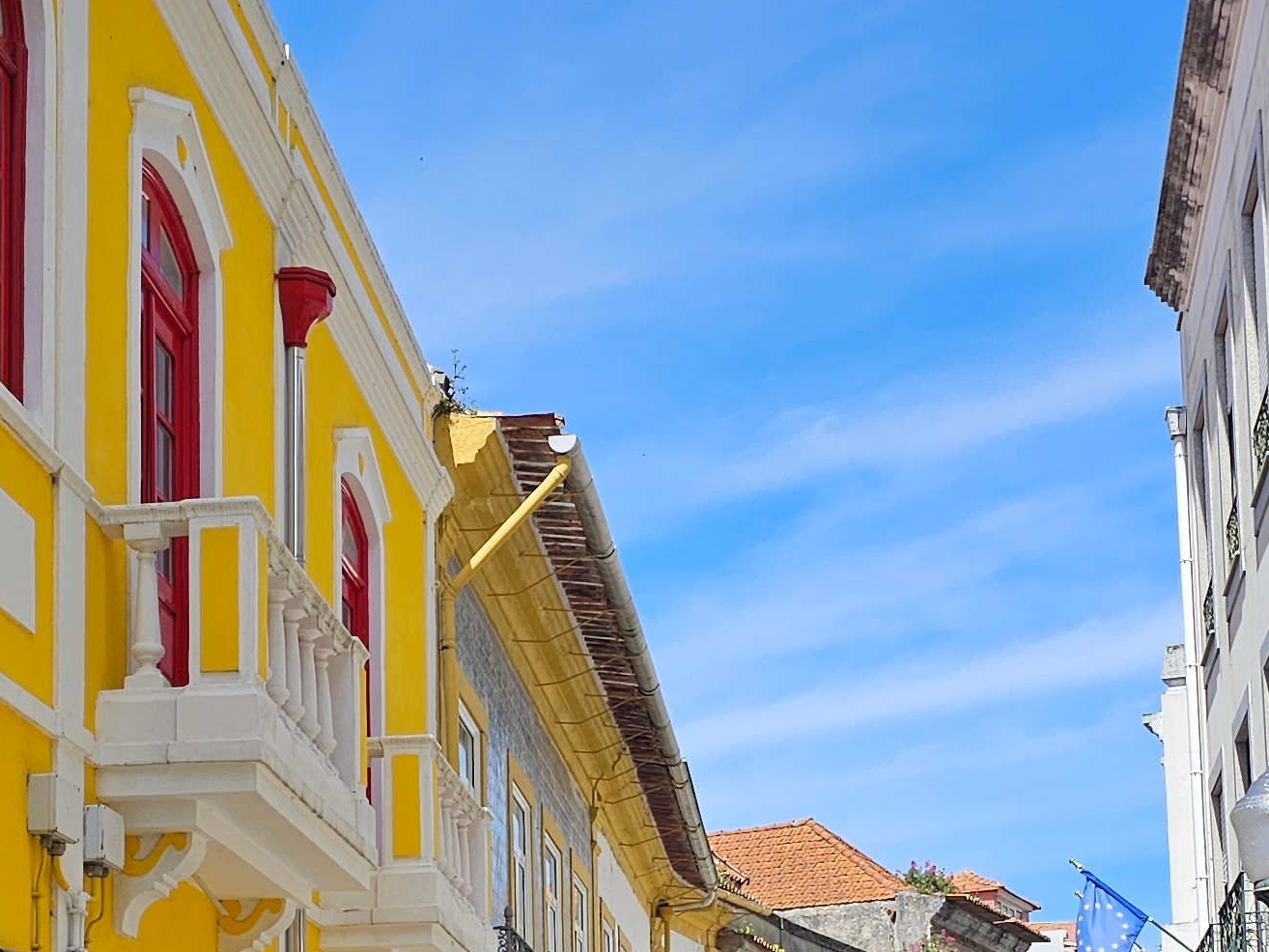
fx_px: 2567
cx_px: 414
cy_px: 970
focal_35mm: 70
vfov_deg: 20.3
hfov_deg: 27.6
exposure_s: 1/732
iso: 10
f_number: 1.7
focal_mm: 6.3
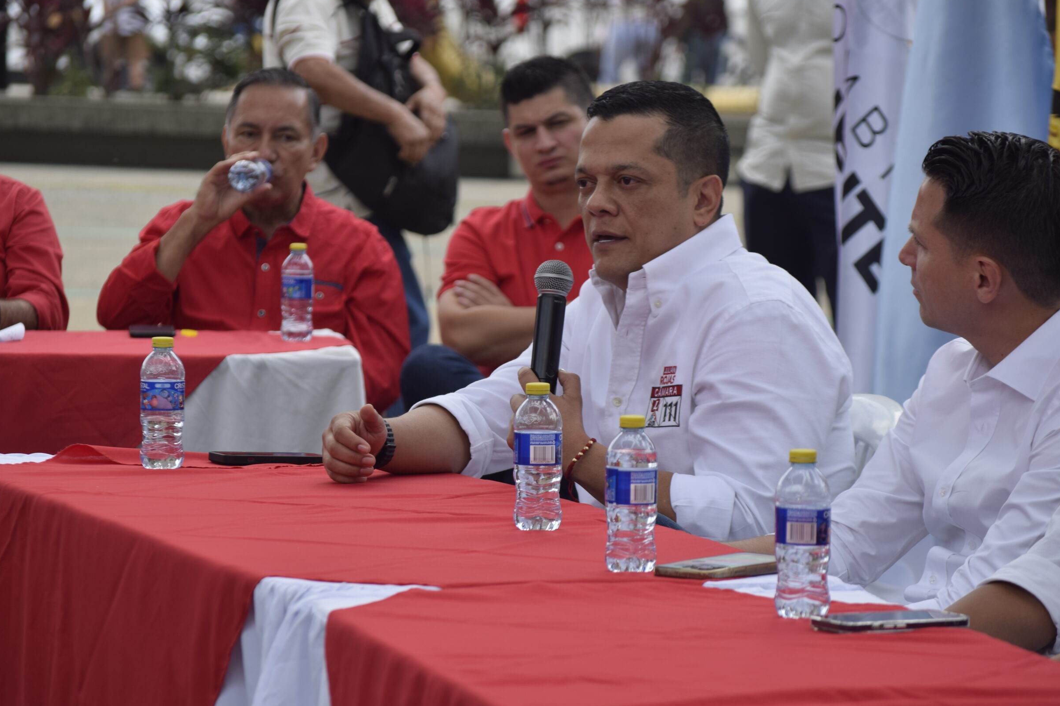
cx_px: 531
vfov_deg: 8.6
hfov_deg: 12.9
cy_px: 348
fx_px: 4681
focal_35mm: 159
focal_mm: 100
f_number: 6.3
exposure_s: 1/250
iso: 100
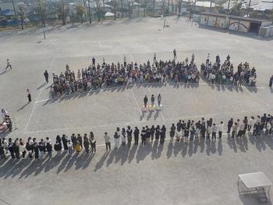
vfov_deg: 46.8
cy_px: 102
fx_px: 237
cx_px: 136
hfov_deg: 59.9
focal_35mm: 30
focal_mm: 4.1
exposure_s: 1/1250
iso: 125
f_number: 3.3
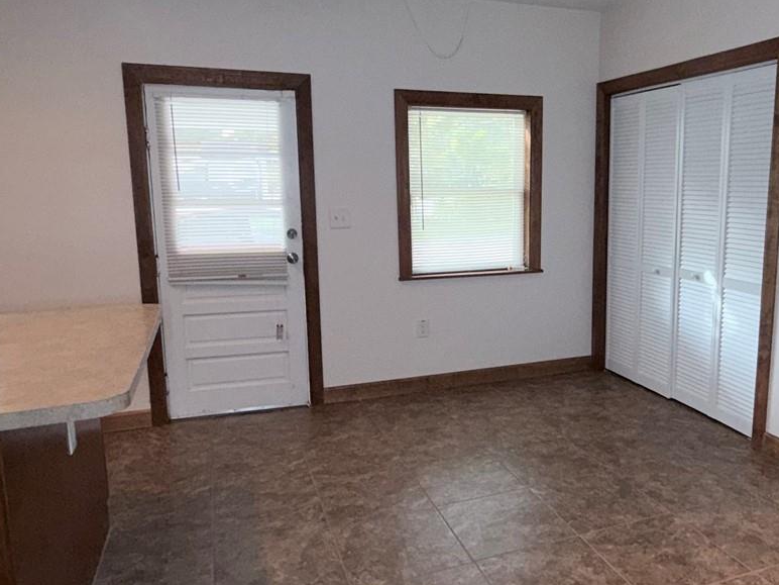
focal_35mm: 29
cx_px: 476
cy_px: 279
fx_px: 653
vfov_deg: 48.2
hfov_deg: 61.0
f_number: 2.2
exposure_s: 1/120
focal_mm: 2.22
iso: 100
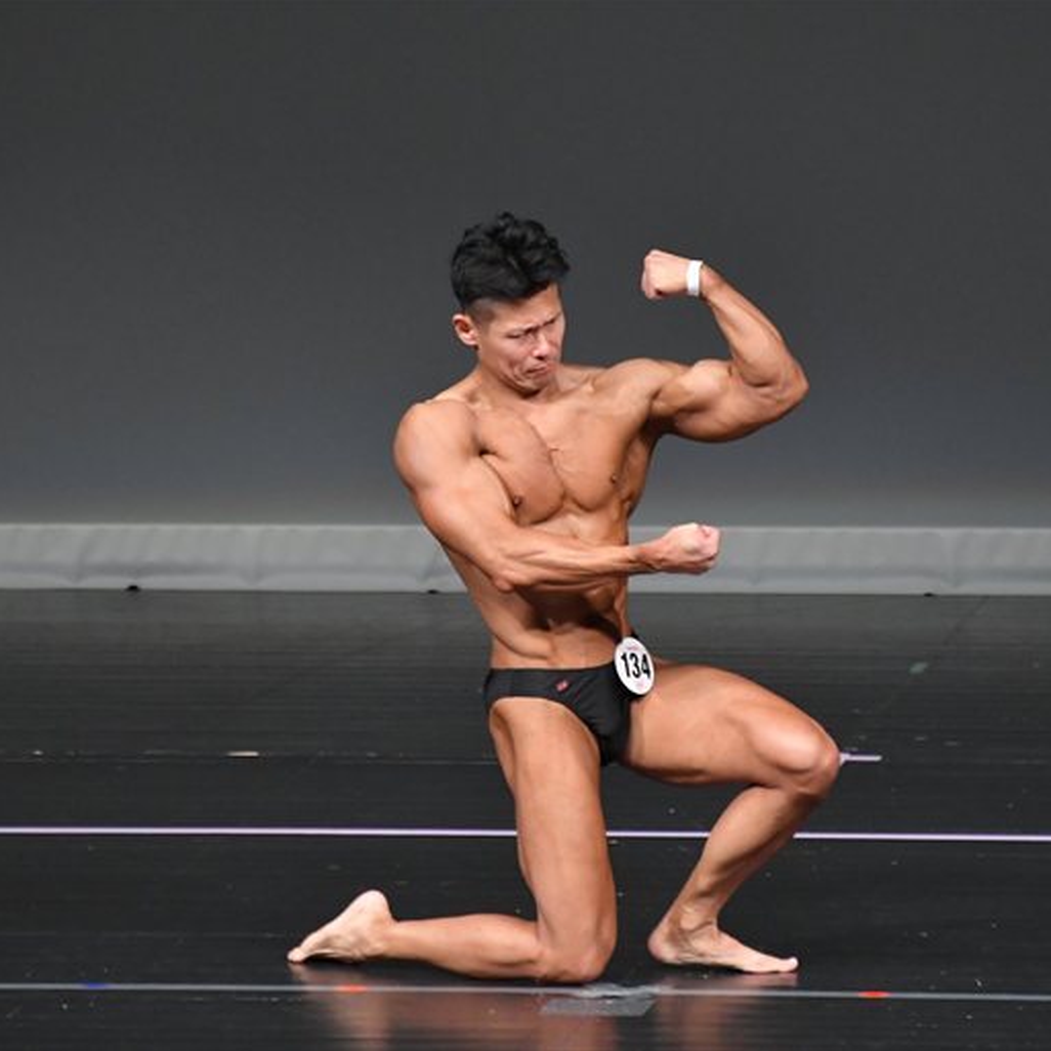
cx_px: 554
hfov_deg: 3.0
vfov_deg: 3.0
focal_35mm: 577
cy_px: 524
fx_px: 19820
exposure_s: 1/400
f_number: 5.6
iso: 4000
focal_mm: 300
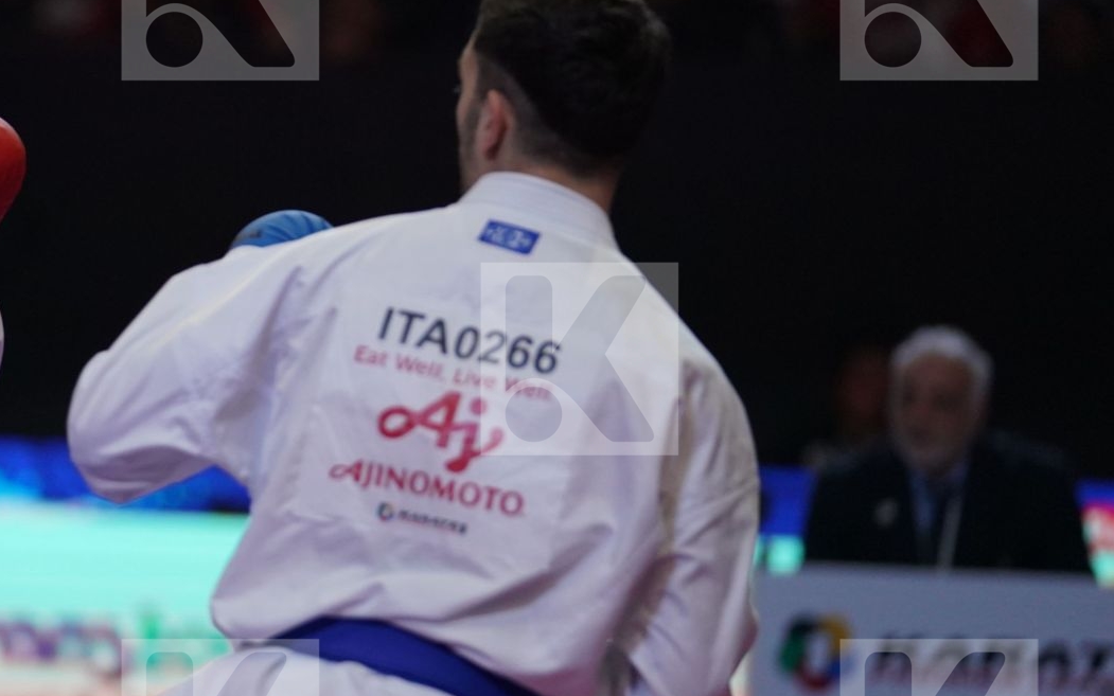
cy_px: 359
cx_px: 220
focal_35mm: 288
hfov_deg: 7.3
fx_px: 8744
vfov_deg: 4.6
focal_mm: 165
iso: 2500
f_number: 2.8
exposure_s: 1/1000
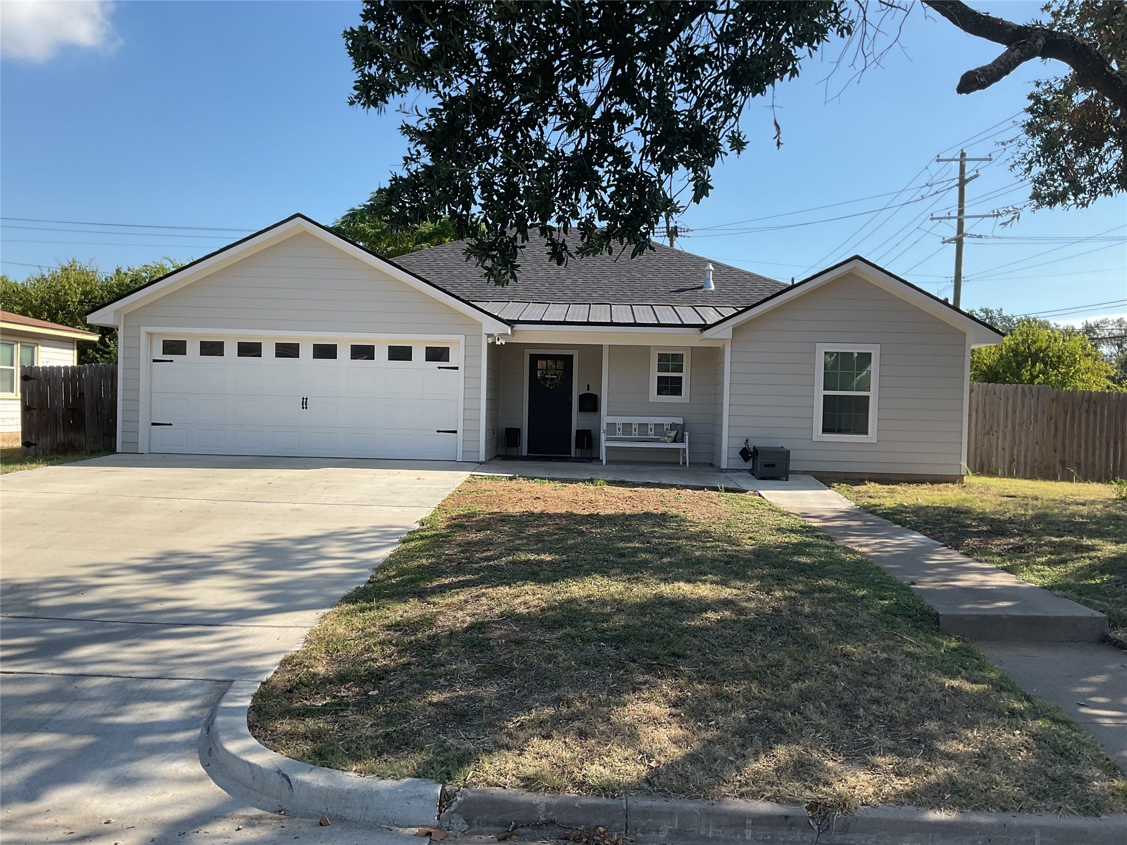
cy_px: 422
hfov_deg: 61.7
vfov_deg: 48.2
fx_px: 944
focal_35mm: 29
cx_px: 564
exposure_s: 1/1412
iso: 16
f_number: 1.8
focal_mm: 3
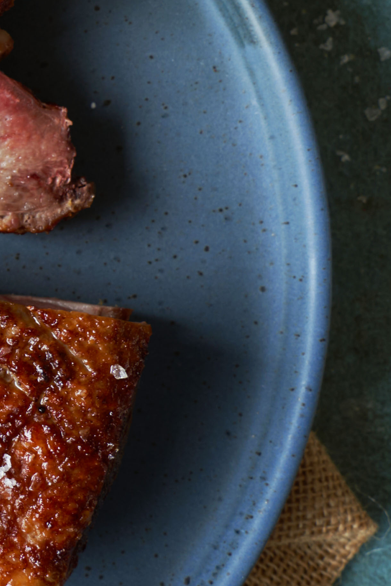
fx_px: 1759
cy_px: 201
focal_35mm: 108
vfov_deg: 18.9
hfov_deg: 11.1
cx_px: -486
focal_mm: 33
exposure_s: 1/1.59
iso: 100
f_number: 13
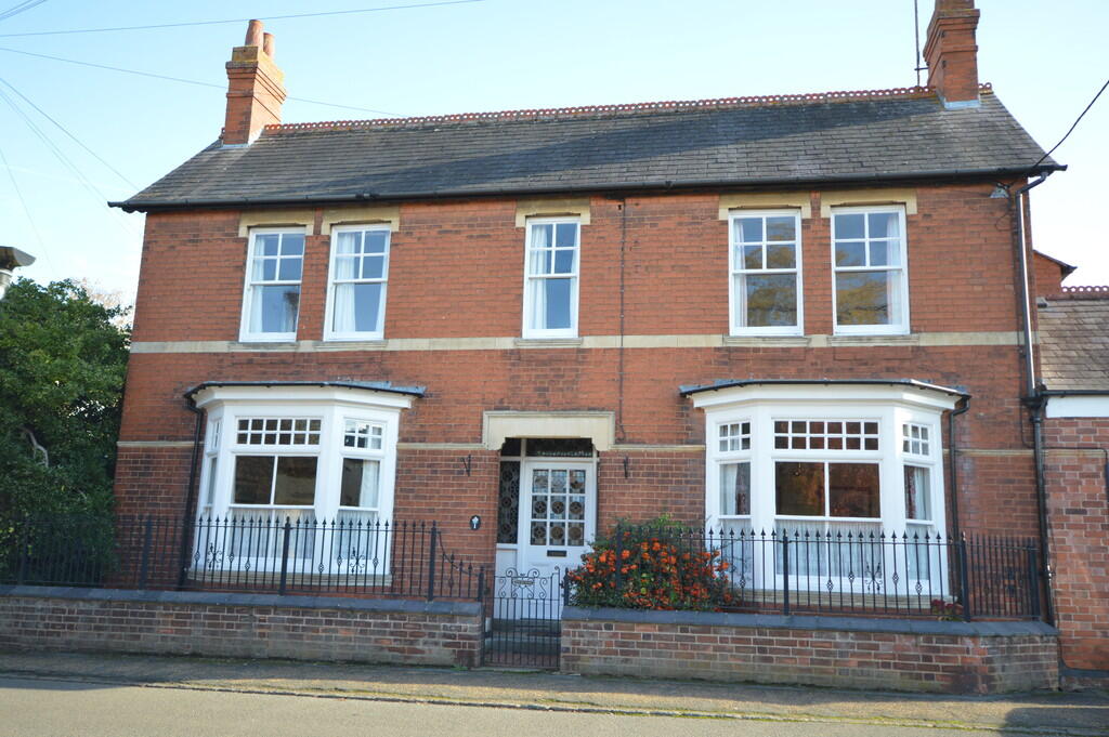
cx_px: 554
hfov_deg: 62.0
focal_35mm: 30
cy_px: 368
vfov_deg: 43.5
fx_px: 923
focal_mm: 20
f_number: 5.6
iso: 320
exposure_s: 1/125
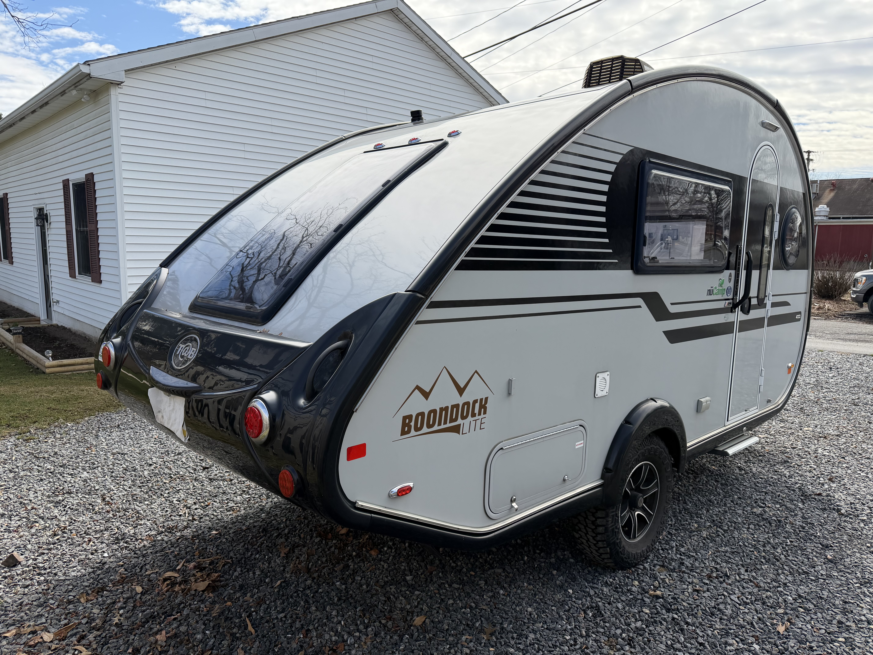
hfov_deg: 71.6
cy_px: 328
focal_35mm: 24
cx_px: 436
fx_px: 605
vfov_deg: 56.8
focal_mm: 6.76
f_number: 1.78
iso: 100
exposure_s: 1/3953
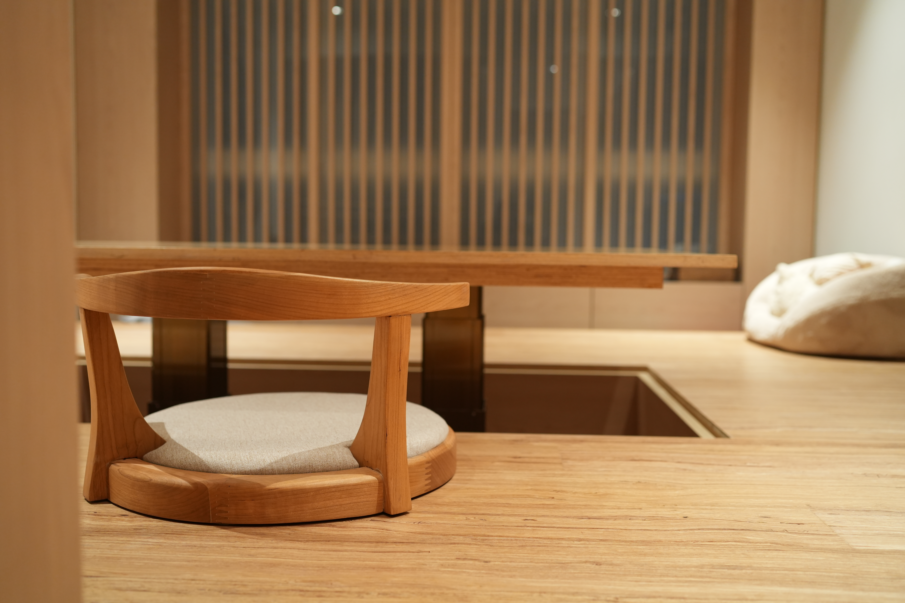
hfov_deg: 54.4
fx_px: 880
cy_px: 302
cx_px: 452
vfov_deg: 37.9
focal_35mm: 35
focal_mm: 35
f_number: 2.8
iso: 1000
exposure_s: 1/40
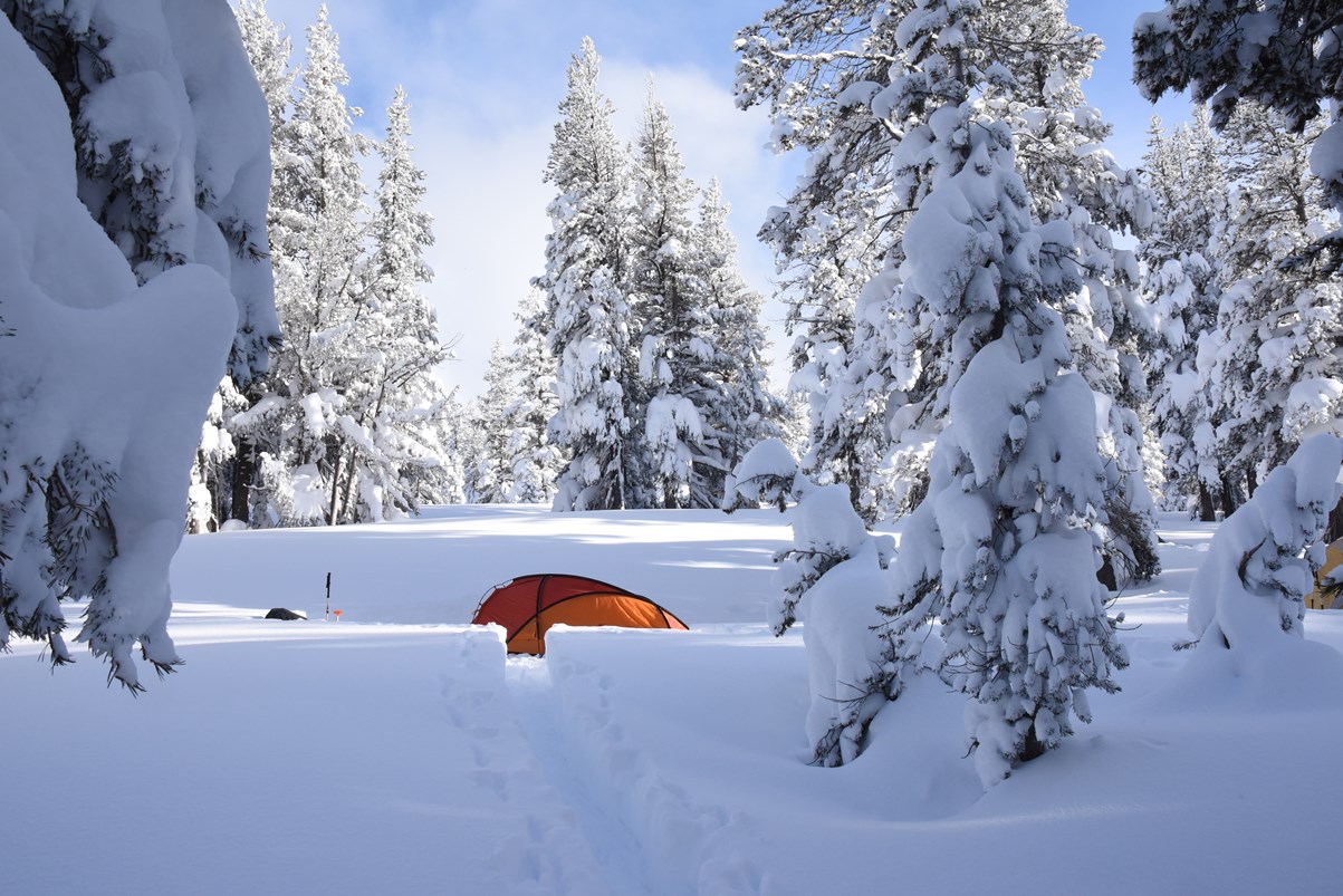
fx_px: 1157
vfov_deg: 42.4
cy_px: 448
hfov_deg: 60.3
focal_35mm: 31
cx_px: 672
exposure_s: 1/640
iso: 2000
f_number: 14
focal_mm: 31
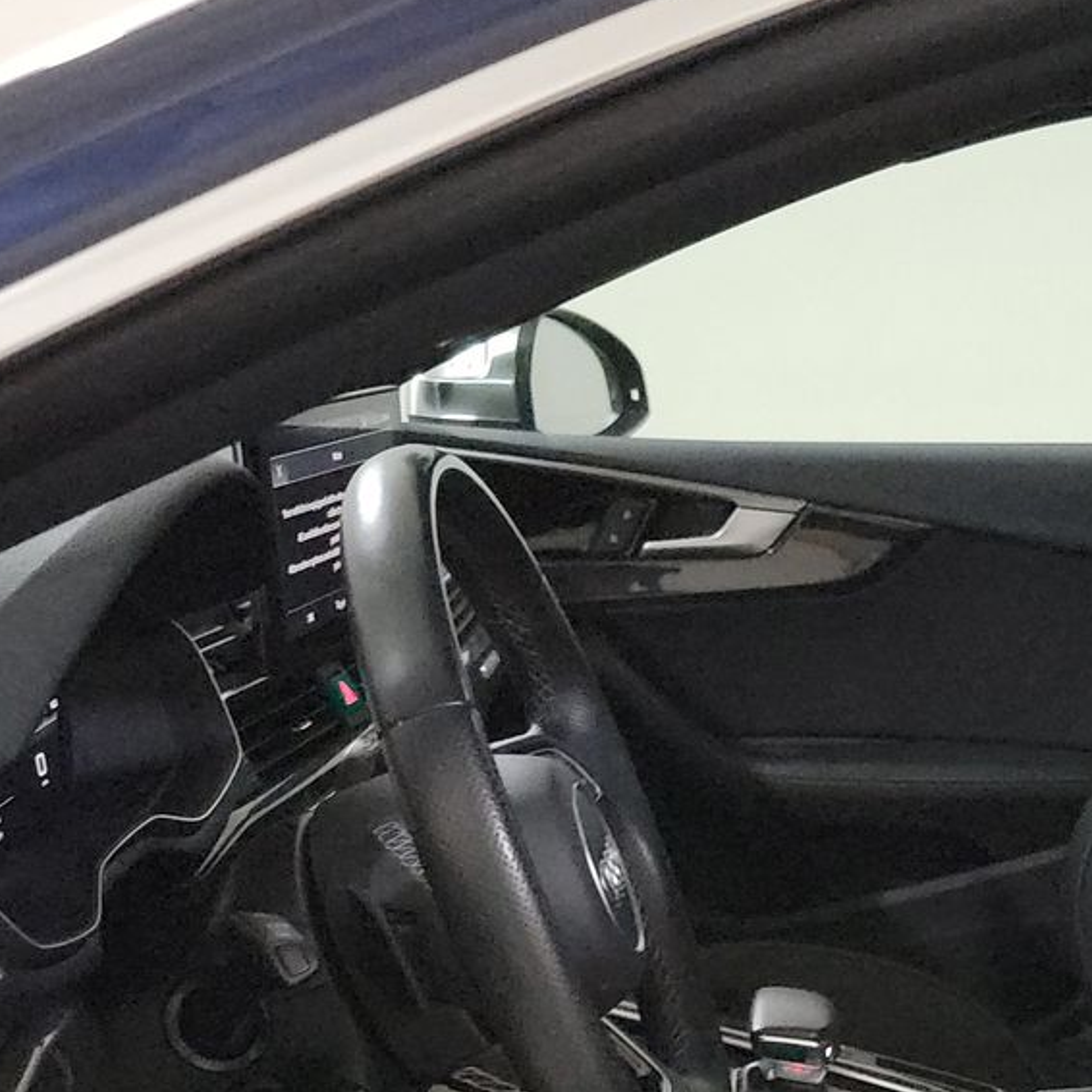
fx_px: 2141
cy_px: 1051
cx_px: 988
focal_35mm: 60
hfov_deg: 27.5
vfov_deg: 27.2
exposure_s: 1/30
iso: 4659
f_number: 1.8
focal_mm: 6.7
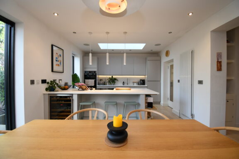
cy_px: 80
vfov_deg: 77.2
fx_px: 99
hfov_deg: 100.4
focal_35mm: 15
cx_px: 120
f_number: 5
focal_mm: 10
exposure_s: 1/100
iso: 560
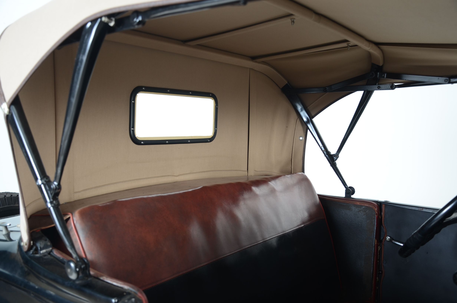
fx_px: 475
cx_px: 228
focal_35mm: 38
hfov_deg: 51.4
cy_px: 152
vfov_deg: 35.3
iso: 200
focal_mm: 25
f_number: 4.5
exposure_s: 1/80
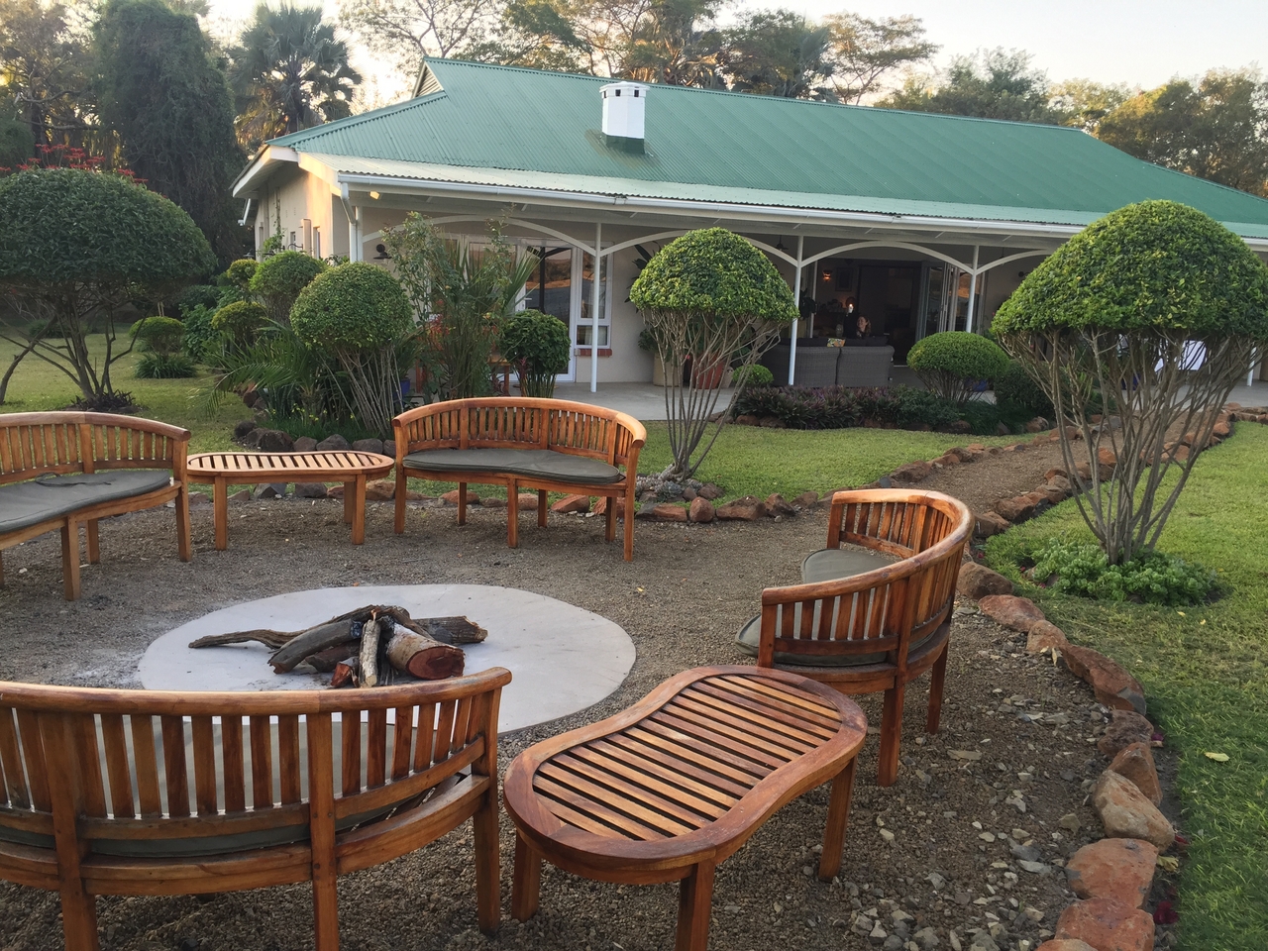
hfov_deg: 61.7
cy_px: 476
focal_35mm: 29
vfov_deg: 48.2
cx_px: 634
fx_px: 1062
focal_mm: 4.15
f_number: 2.2
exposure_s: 1/100
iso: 32
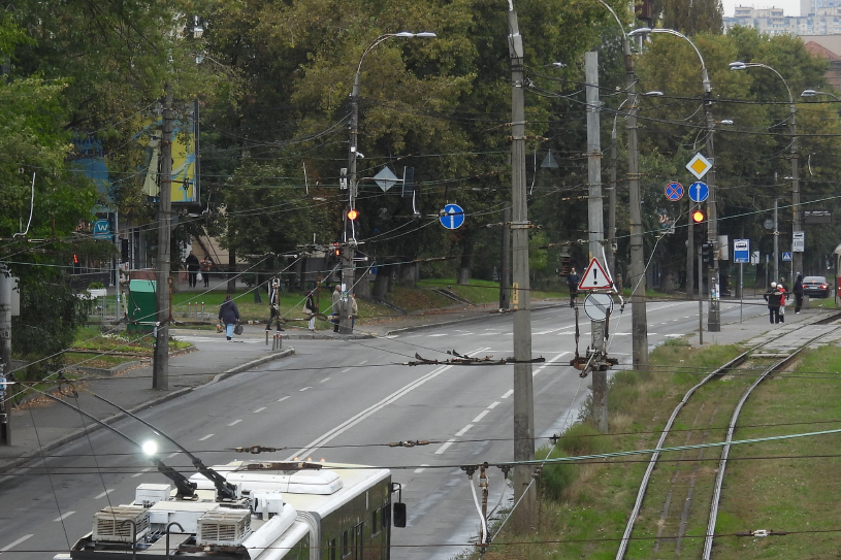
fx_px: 5231
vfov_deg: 6.1
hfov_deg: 9.2
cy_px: 463
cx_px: 274
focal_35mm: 224
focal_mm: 24.1
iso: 100
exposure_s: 1/80
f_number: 4
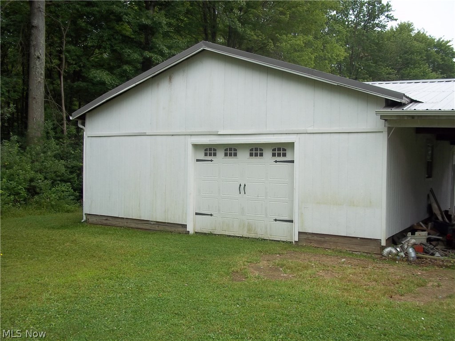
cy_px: 170
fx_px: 473
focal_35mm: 36
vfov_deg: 39.7
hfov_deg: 51.4
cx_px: 228
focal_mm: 6.5
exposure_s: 1/320
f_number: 3.1
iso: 80
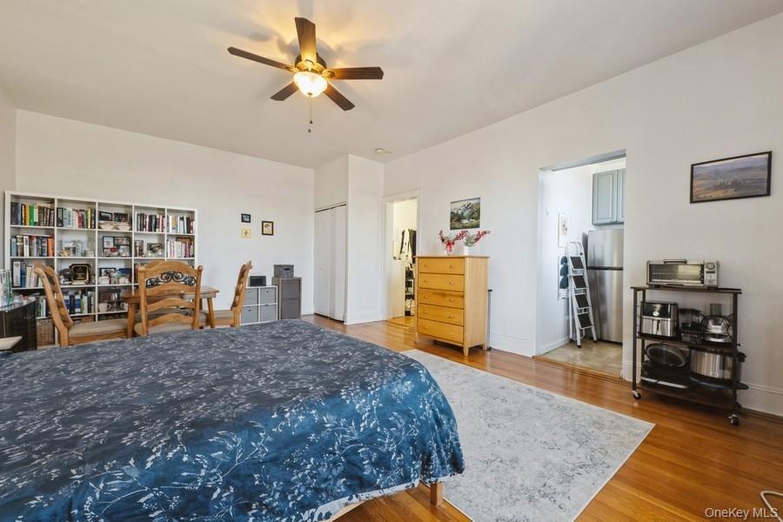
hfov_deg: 104.3
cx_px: 392
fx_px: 304
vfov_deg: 81.2
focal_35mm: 14
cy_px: 261
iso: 400
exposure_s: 1/6
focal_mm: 14
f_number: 11
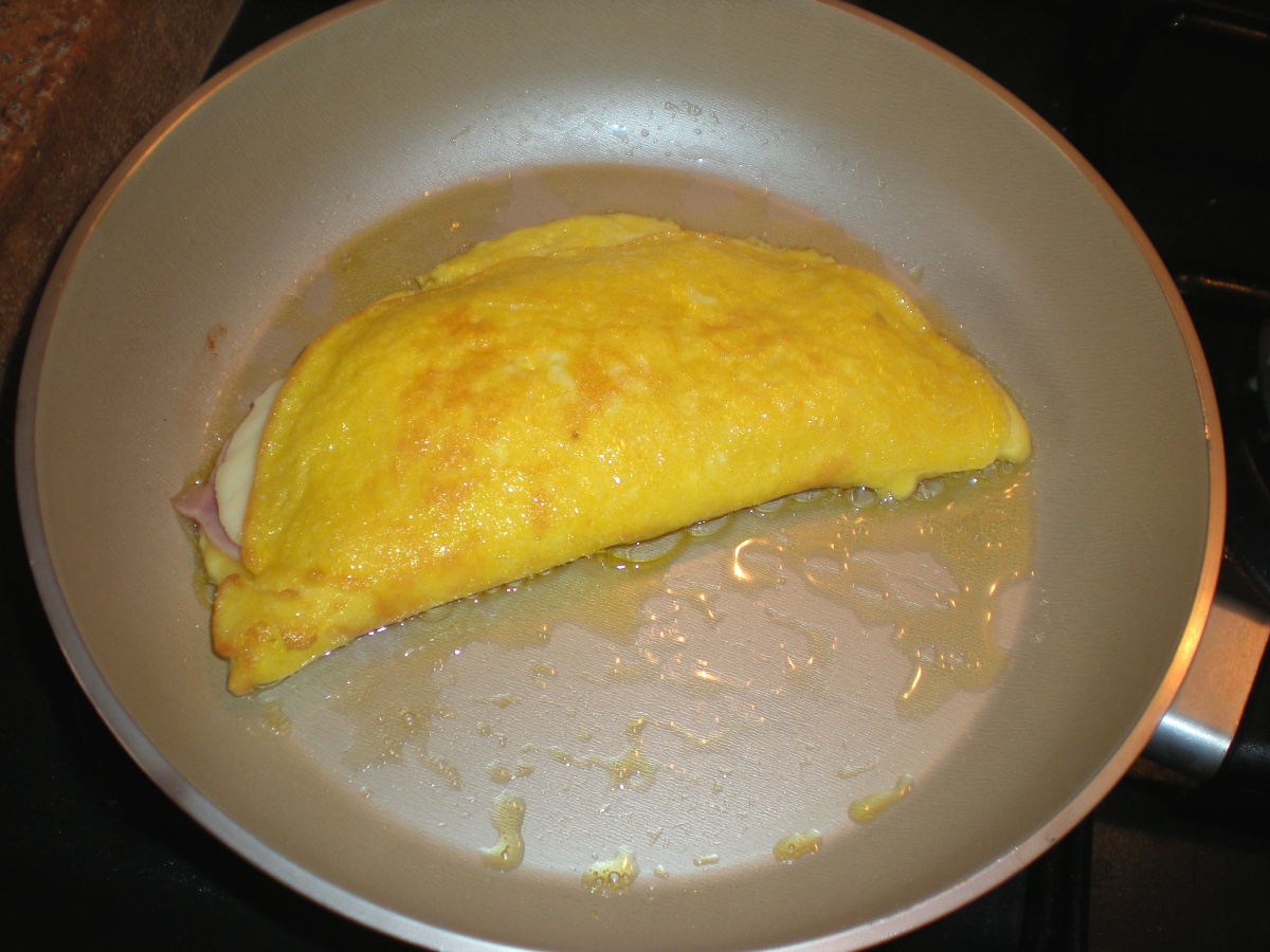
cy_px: 476
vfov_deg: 37.7
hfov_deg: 49.0
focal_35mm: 38
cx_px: 635
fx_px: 1394
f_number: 3.1
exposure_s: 1/30
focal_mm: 6.3
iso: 64
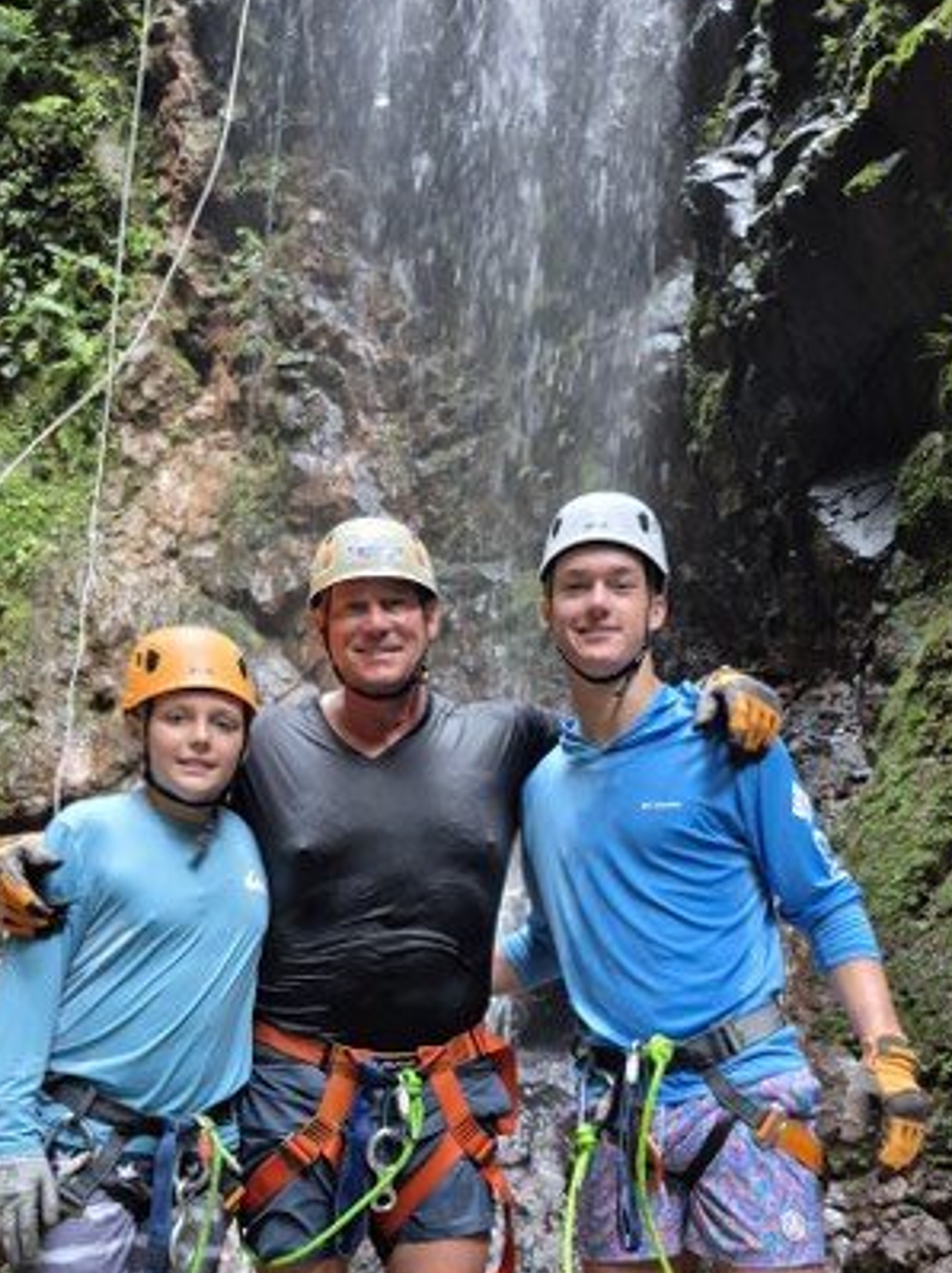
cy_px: 976
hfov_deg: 38.6
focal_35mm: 37
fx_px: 1358
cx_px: 479
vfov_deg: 48.0
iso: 640
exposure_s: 1/60
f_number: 1.8
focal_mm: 5.4
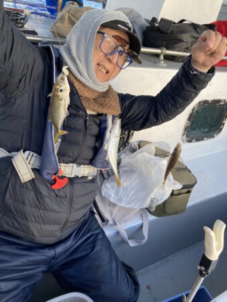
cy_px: 151
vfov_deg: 63.4
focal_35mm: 28
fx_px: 245
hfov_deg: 49.8
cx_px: 114
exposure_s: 1/177
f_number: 1.8
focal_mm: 3.99
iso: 20
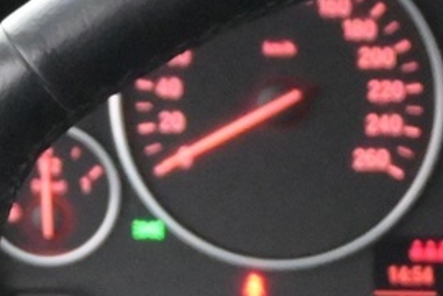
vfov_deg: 5.1
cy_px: 656
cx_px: 448
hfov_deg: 7.9
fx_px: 3211
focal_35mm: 261
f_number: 4.8
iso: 8000
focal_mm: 29
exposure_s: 1/50
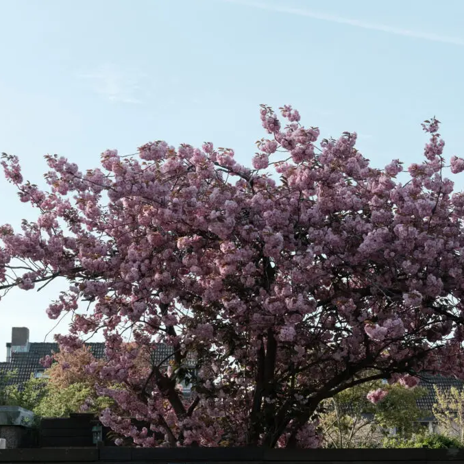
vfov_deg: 24.0
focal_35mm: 72
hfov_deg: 23.9
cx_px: 279
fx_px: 1092
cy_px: 233
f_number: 6.4
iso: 250
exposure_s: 1/250
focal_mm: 37.4
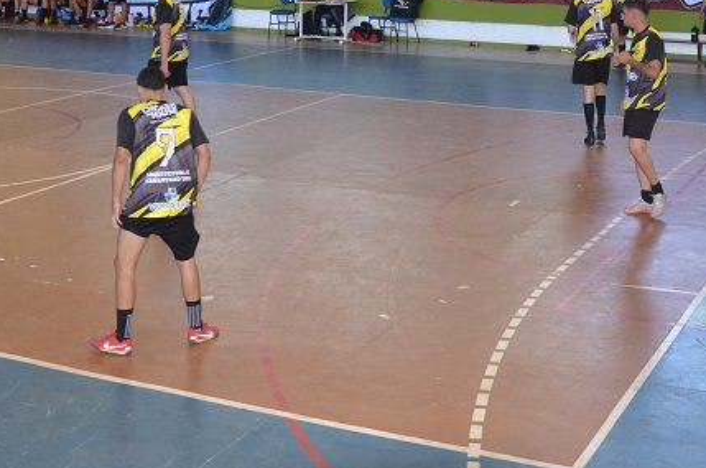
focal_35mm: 57
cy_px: -2
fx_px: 1115
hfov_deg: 35.0
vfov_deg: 22.7
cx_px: 423
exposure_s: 1/100
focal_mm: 18
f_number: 5
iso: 1000
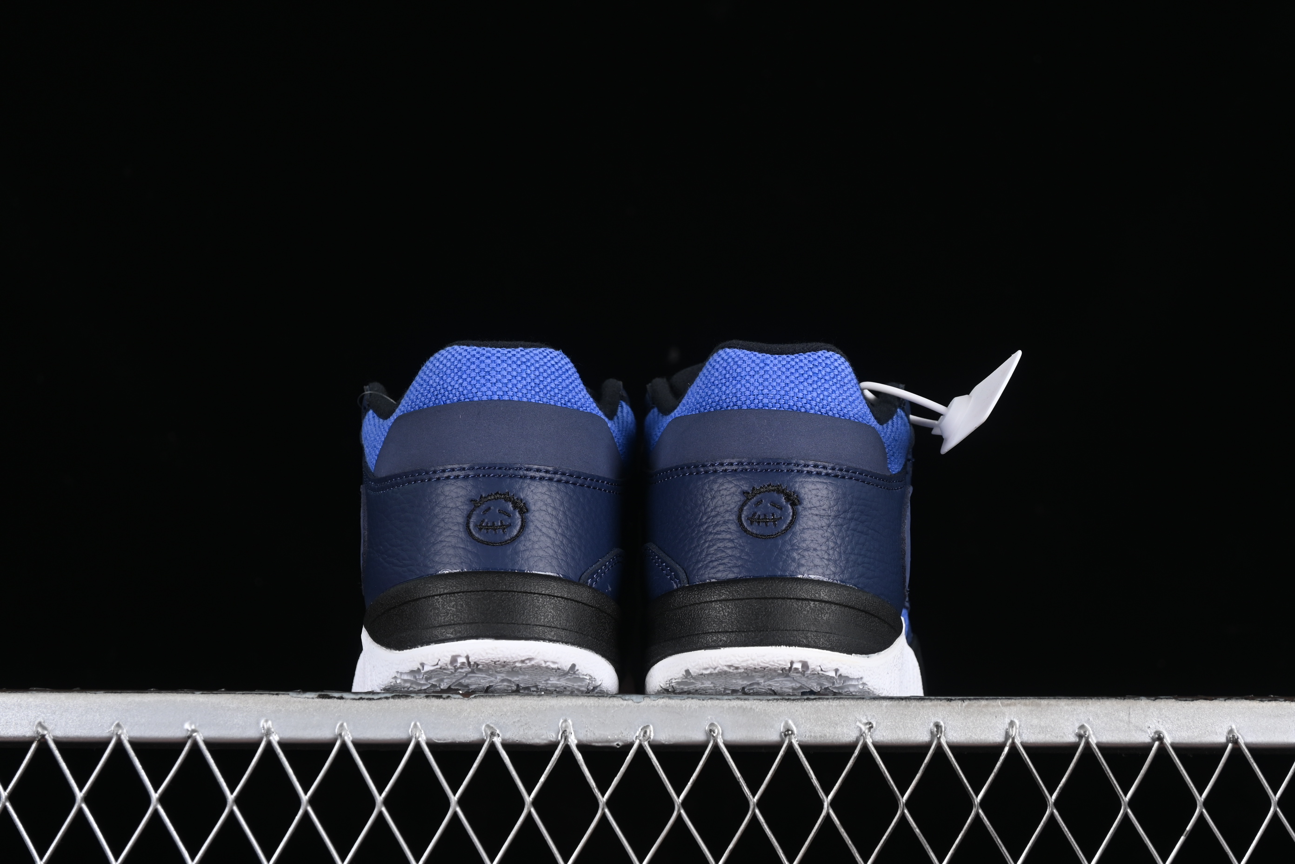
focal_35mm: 75
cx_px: 648
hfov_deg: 27.0
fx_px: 2698
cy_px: 432
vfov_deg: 18.2
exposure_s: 1/60
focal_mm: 50
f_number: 6.3
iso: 160
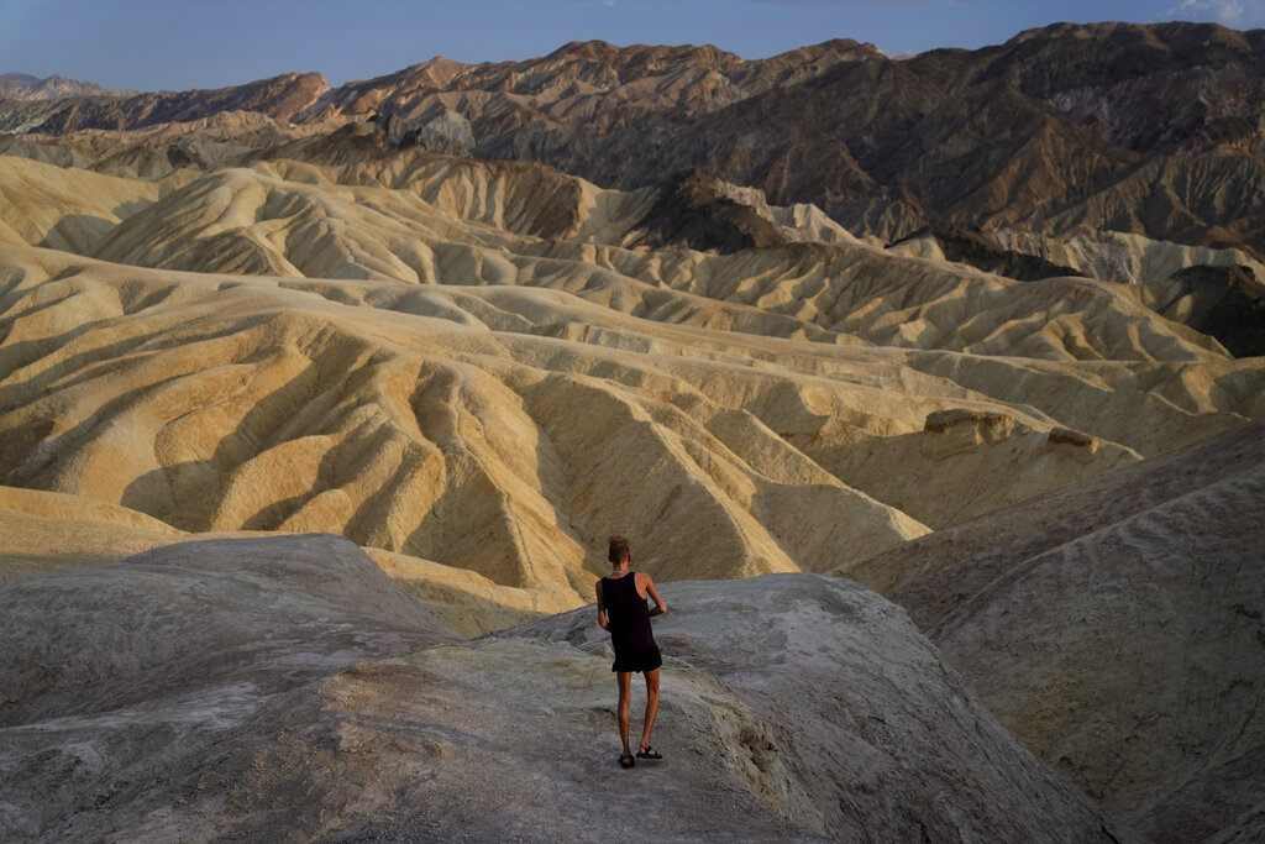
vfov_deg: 28.1
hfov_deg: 41.1
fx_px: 1687
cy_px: 422
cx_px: 632
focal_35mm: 48
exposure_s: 1/2500
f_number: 2.8
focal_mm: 48
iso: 200
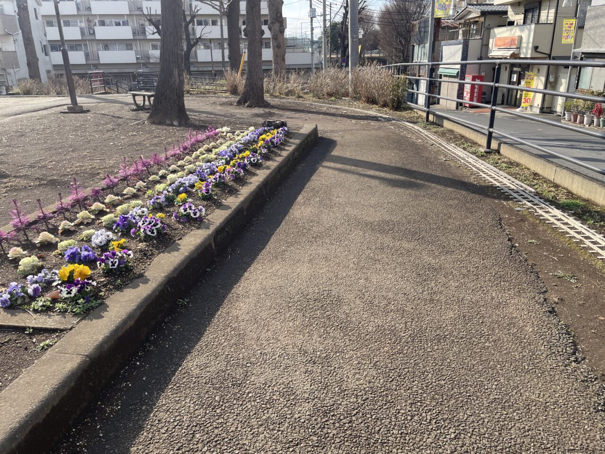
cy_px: 227
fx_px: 454
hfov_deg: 67.3
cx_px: 302
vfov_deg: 53.1
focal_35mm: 26
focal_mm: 4.2
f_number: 1.6
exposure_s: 1/1473
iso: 32
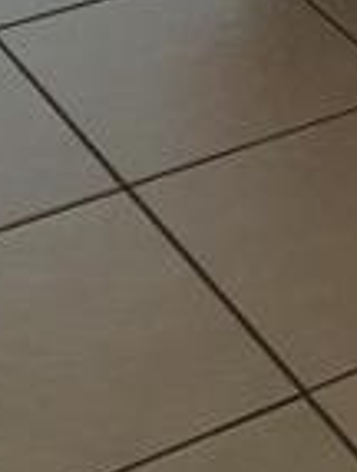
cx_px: 413
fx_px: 1985
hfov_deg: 10.1
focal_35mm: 145
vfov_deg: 11.0
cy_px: -726
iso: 125
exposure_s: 1/25
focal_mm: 4.3
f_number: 2.4
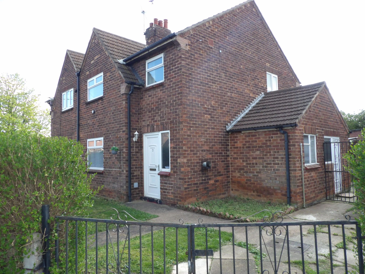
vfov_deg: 56.8
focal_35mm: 24
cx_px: 182
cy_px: 137
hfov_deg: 71.6
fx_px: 253
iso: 200
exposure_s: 1/395
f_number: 3.2
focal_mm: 4.3
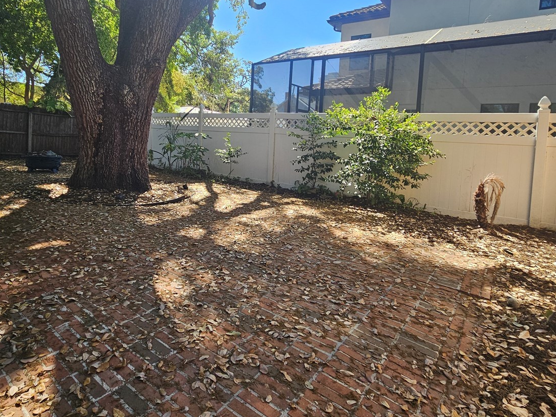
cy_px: 151
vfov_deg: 67.4
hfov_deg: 84.2
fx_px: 305
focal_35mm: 19
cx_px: 242
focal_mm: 2.2
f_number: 2.2
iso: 50
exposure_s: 1/638
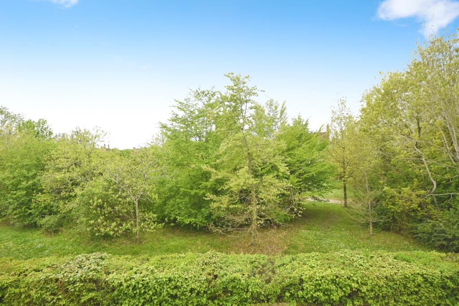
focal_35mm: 24
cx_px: 230
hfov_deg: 73.7
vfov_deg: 53.1
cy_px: 153
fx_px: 306
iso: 640
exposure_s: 1/400
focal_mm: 16
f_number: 8
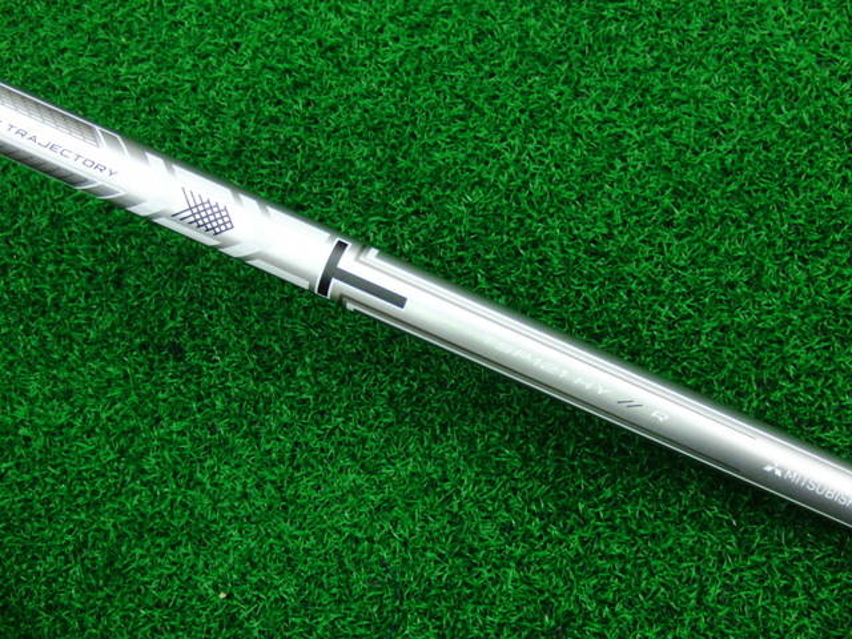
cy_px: 320
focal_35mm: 37
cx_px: 426
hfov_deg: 50.1
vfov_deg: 38.7
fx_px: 911
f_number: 3.6
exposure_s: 1/50
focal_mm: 6.42
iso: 400
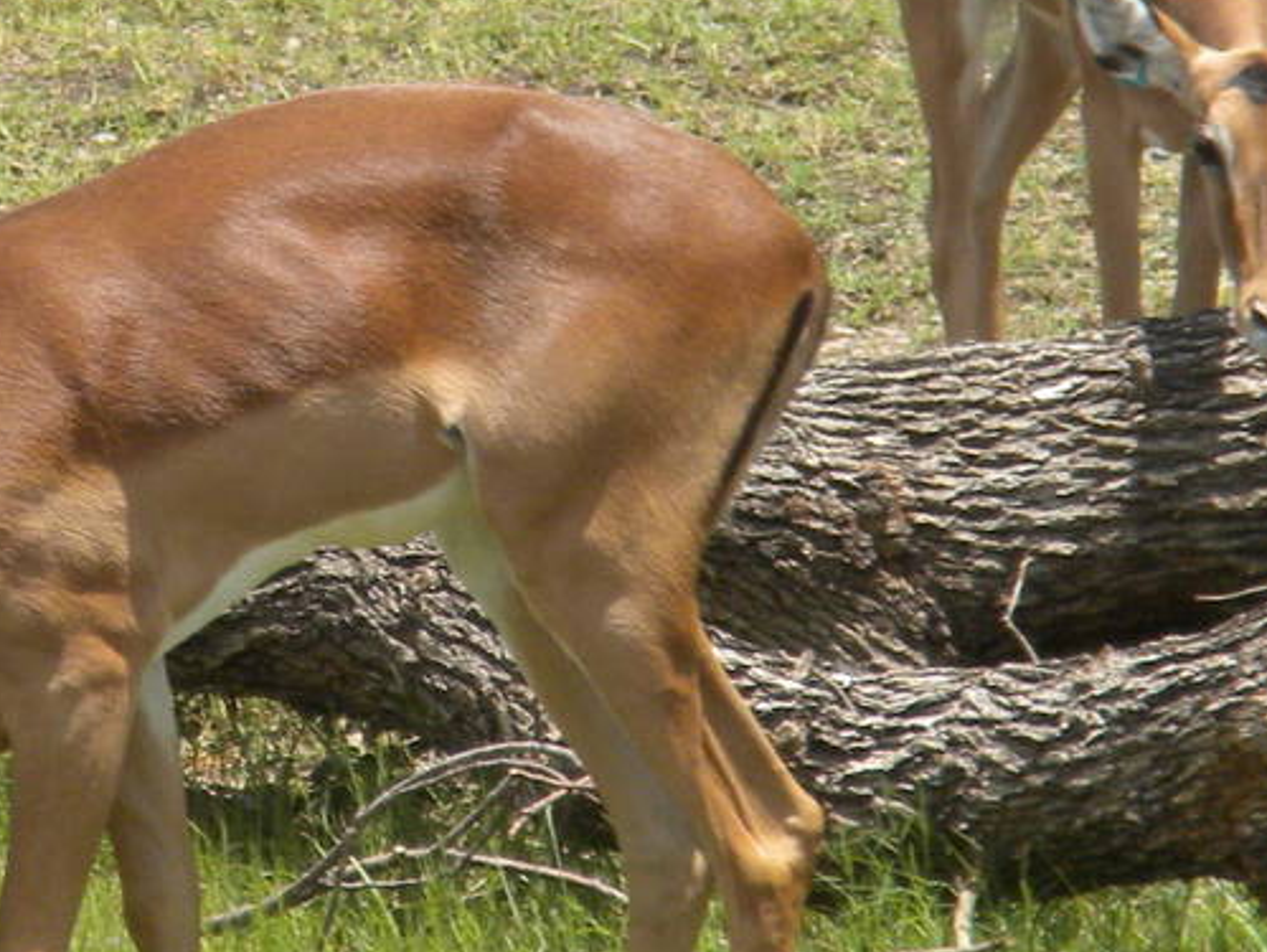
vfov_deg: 1.8
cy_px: 63
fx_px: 30511
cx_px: 244
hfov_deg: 2.4
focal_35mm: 833
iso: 106
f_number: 5.3
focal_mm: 46.2
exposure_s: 1/425
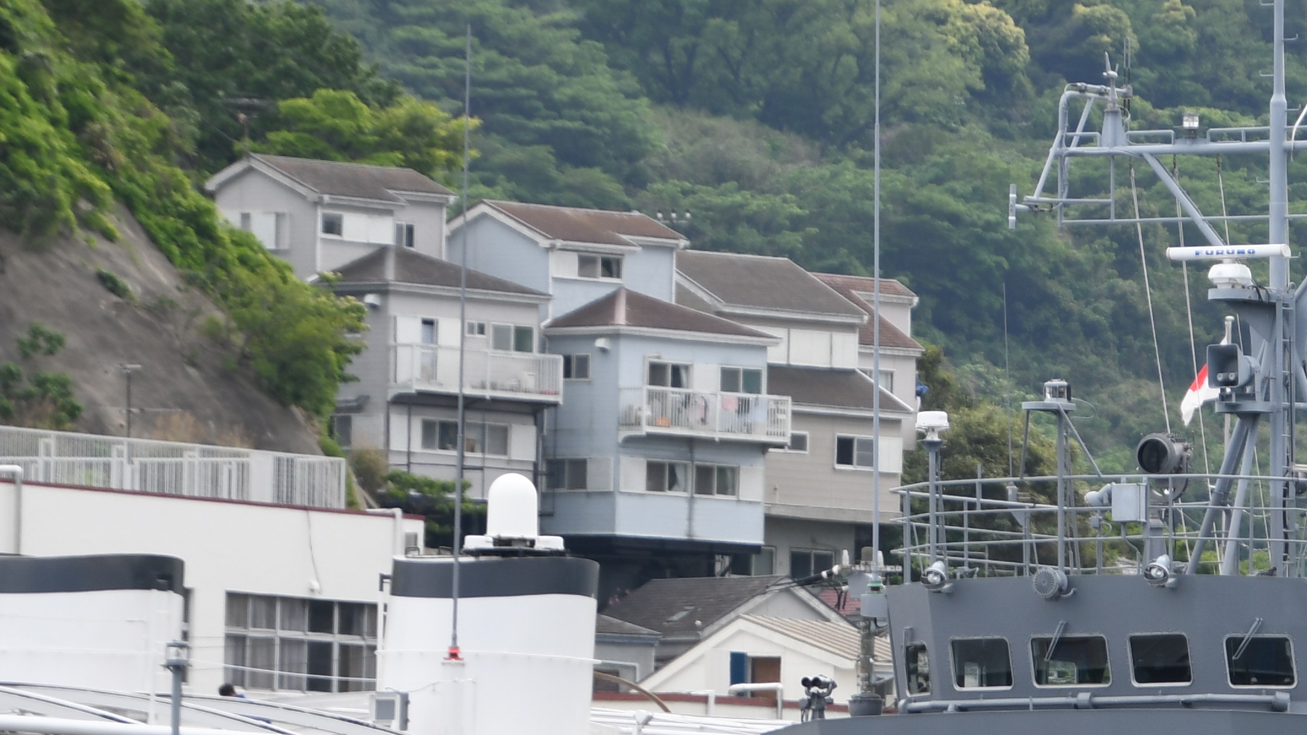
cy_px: 700
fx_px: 16531
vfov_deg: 2.5
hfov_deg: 4.5
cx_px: 1241
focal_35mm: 477
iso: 200
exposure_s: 1/500
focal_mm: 116
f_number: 5.6
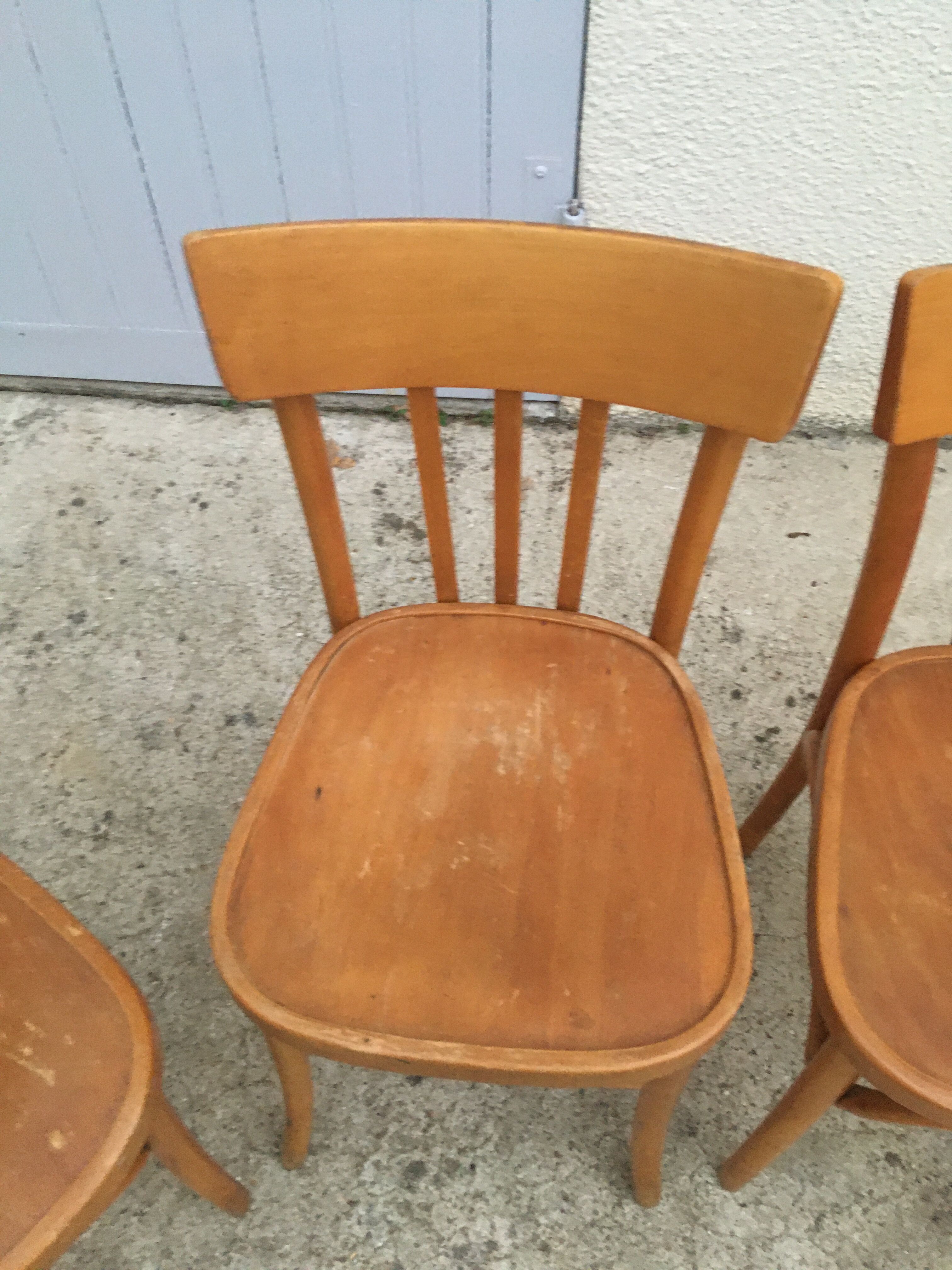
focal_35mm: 29
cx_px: 476
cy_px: 635
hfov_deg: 48.2
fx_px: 1063
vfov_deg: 61.7
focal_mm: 4.15
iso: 200
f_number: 2.2
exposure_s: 1/17
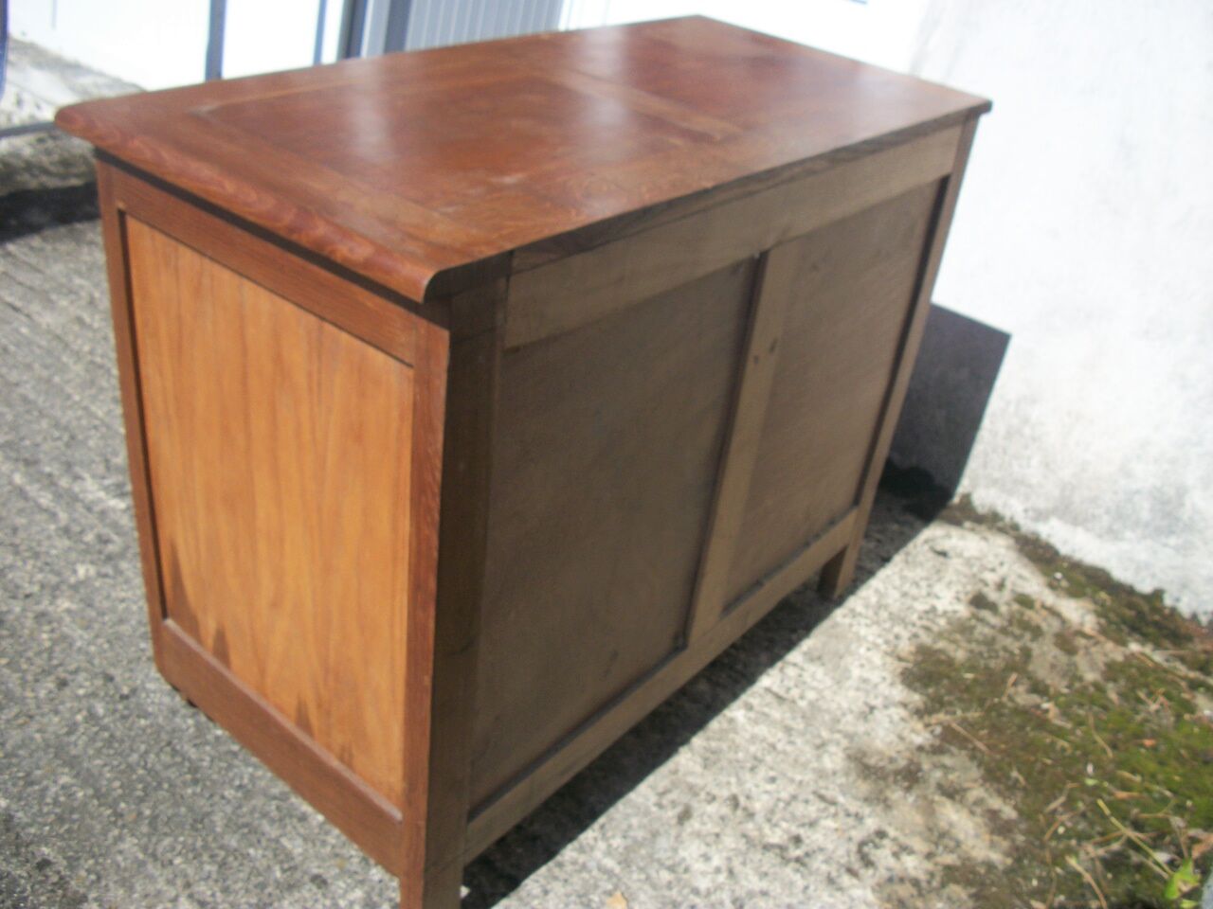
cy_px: 454
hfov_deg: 56.8
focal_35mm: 32
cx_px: 606
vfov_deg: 44.2
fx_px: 1121
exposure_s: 1/160
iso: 80
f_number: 8.8
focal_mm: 5.7
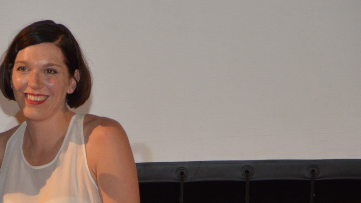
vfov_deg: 3.9
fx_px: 2967
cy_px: 238
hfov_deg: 6.9
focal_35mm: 310
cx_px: -72
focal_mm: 120
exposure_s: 1/100
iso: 2000
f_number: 7.1
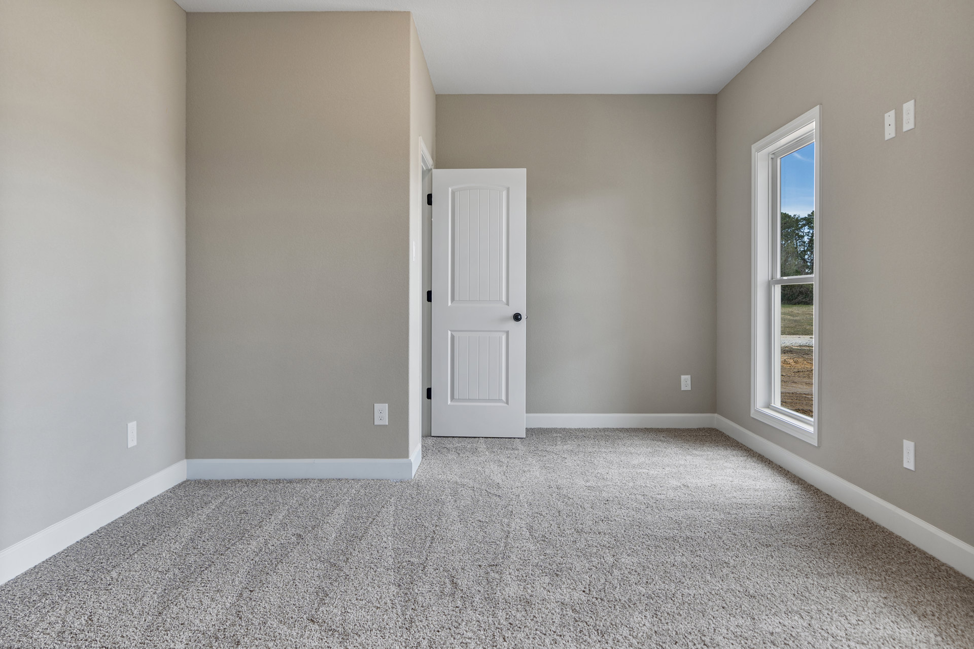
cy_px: 324
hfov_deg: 73.7
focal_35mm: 24
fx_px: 649
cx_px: 487
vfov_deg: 53.1
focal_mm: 16
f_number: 2.8
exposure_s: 1/30
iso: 250
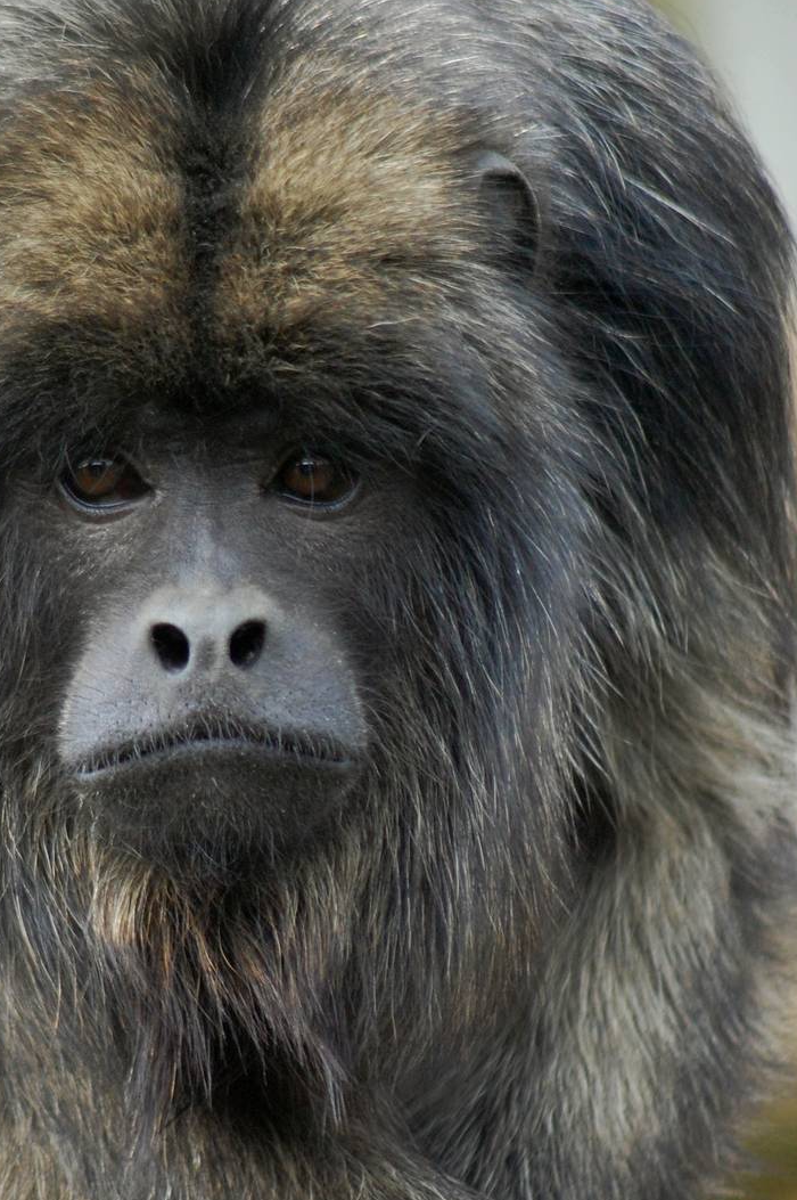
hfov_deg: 2.0
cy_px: 625
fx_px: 22758
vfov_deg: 3.0
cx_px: 246
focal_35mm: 684
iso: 800
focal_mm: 300
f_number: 5.6
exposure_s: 1/250
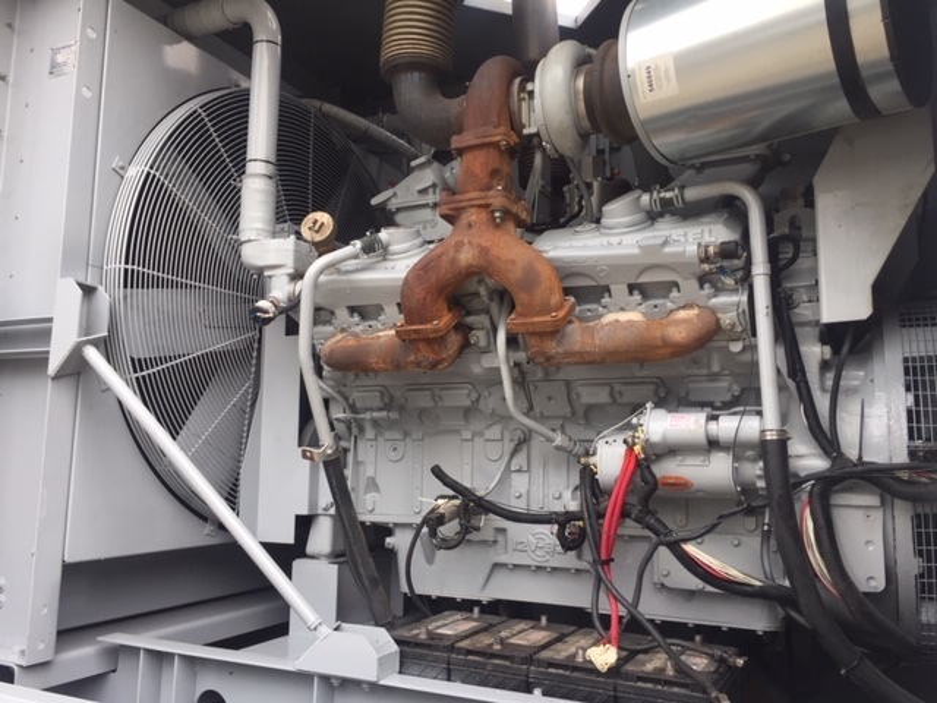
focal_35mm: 29
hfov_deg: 61.7
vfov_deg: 48.2
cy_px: 352
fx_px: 785
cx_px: 468
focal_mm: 4.15
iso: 32
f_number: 2.2
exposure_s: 1/341
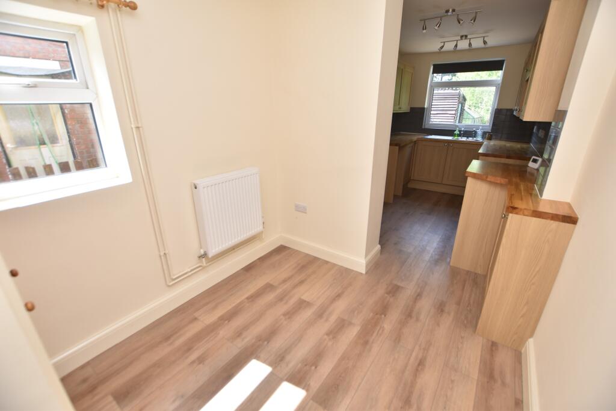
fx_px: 257
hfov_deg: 100.4
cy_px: 206
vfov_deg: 77.3
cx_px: 308
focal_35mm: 15
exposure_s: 1/60
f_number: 4
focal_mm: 10
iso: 100
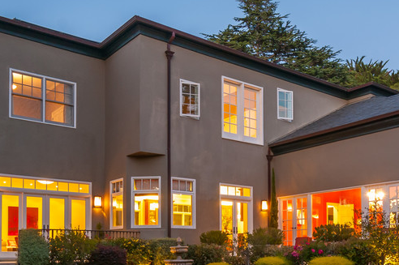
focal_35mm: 41
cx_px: 216
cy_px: 178
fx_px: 454
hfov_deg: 47.4
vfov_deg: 32.3
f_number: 10
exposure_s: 1.3
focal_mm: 14
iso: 400
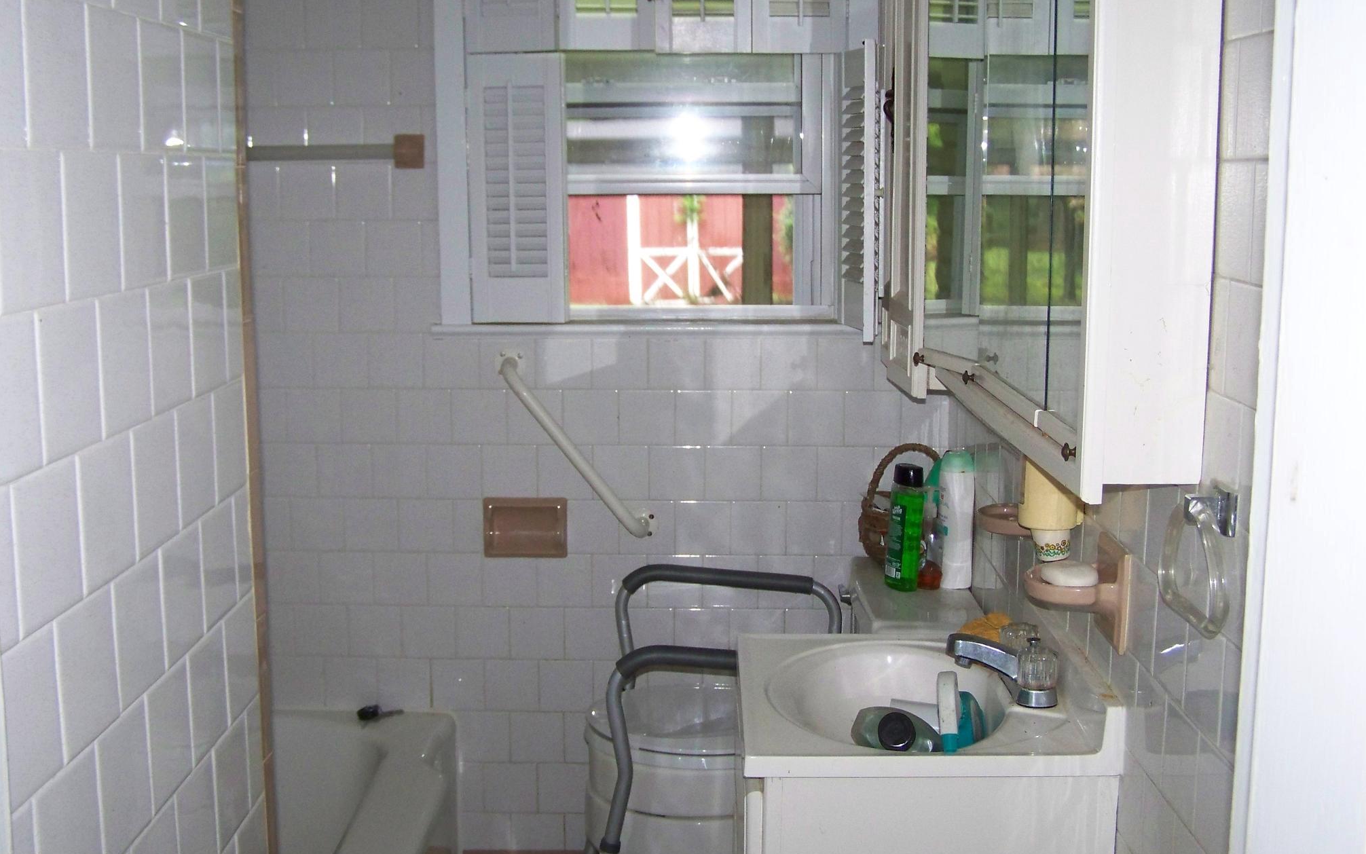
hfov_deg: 48.2
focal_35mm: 41
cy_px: 390
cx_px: 683
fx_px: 1527
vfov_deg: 31.2
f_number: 2.8
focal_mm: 6.3
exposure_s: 1/30
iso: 200
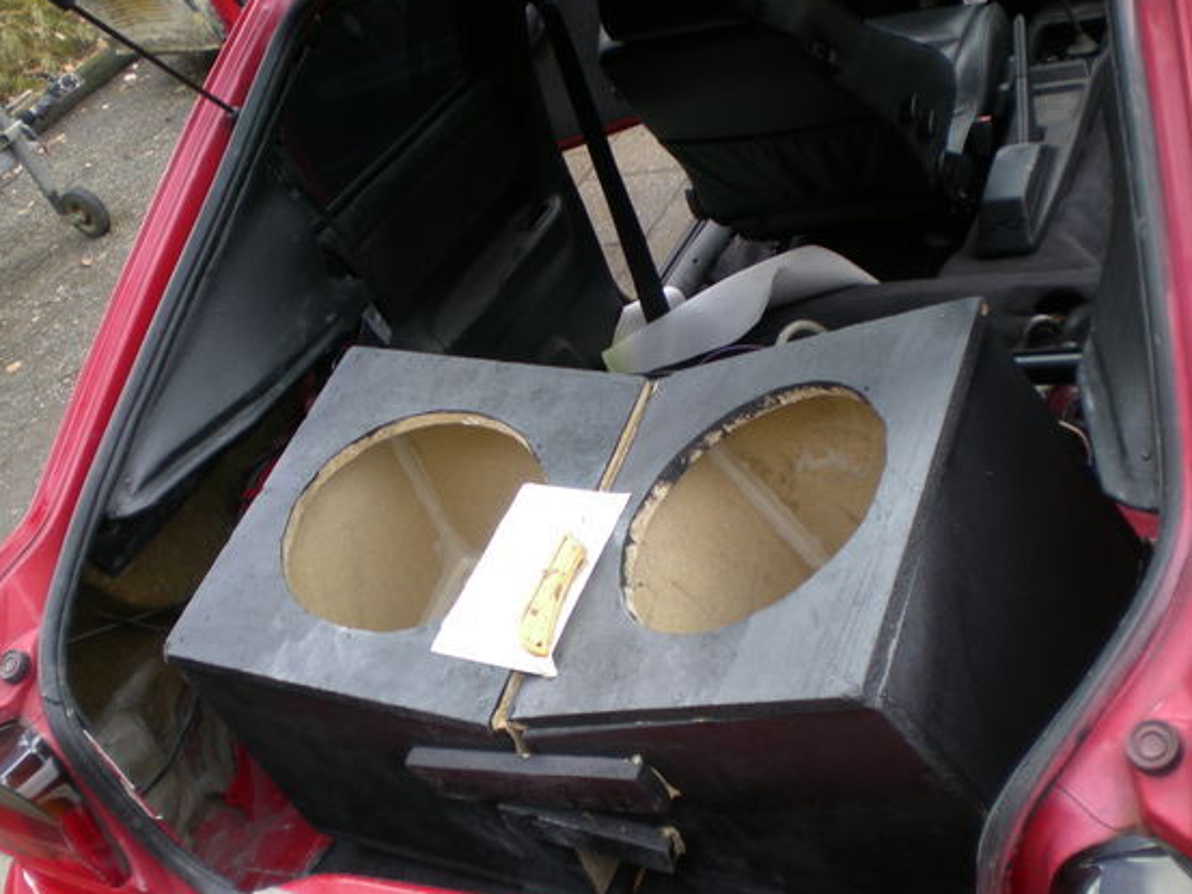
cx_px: 616
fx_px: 1515
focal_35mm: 44
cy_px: 437
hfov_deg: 42.9
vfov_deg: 32.9
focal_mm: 6.3
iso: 50
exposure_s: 1/80.1
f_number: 3.1
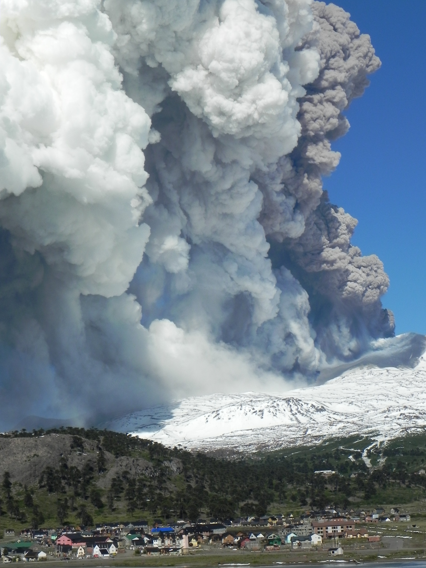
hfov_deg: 17.4
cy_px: 284
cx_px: 213
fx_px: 1395
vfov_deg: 23.0
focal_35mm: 85
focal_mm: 15.1
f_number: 8
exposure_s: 1/955
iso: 160
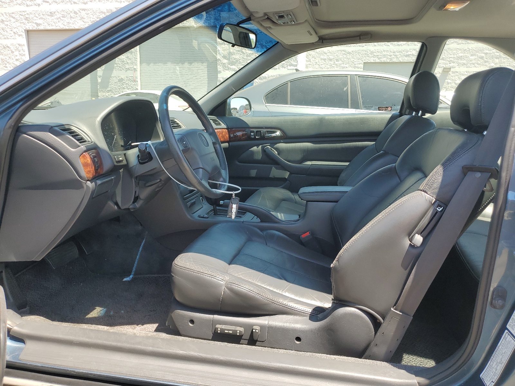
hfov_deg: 67.3
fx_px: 387
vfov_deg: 53.1
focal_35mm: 26
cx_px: 258
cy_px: 193
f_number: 1.5
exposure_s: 1/625
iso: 50
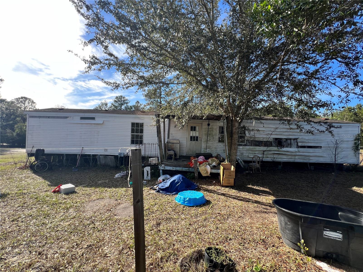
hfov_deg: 106.2
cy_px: 136
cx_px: 182
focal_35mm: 13
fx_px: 136
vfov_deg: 89.9
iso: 32
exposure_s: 1/410
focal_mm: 1.57
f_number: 1.8
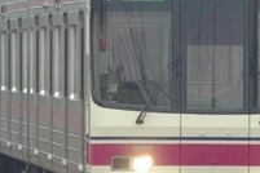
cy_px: 70
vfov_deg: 1.3
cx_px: 115
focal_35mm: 1076
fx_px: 7771
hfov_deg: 1.9
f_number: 6.3
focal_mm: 300
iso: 400
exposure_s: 1/400
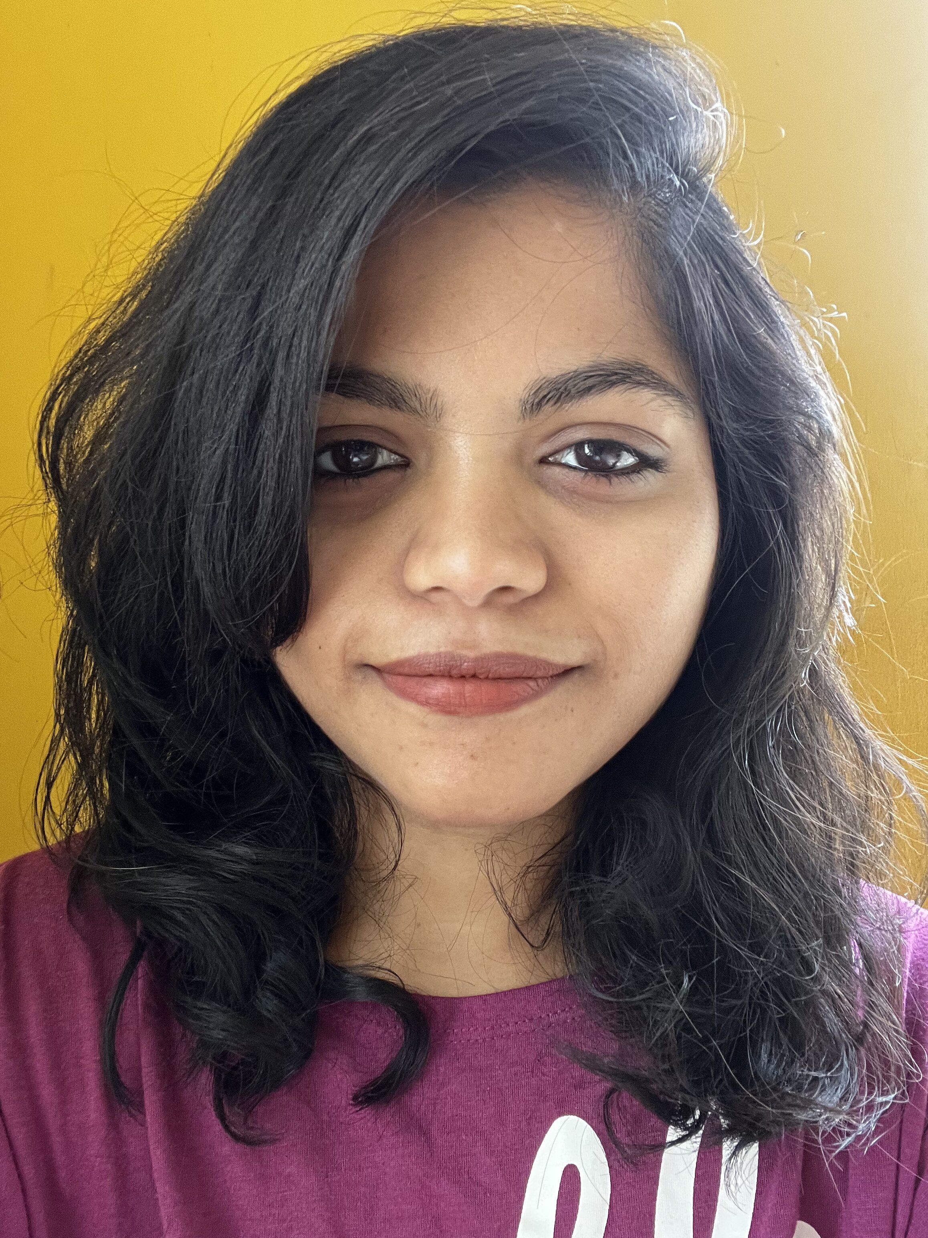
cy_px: 619
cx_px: 464
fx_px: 1072
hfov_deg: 46.8
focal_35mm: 30
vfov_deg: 60.0
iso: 200
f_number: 2.2
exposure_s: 1/60
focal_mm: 2.71
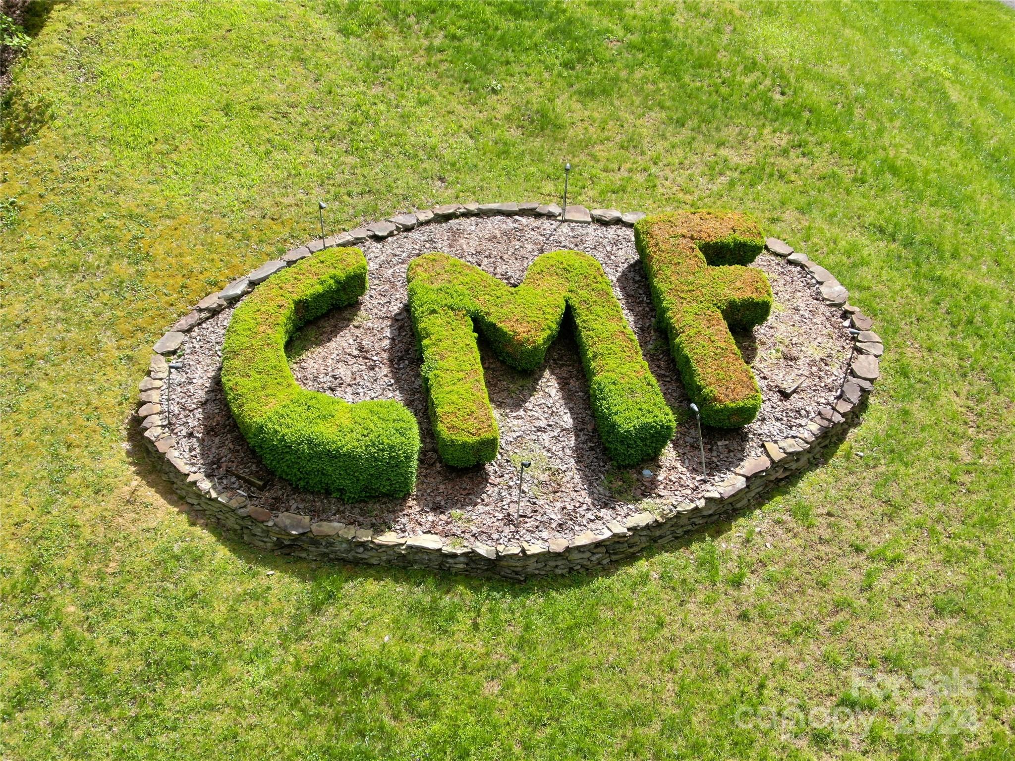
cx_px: 508
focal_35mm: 48
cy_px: 380
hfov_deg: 39.7
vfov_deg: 30.3
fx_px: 1407
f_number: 3.8
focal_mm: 8.6
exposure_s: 1/320
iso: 100
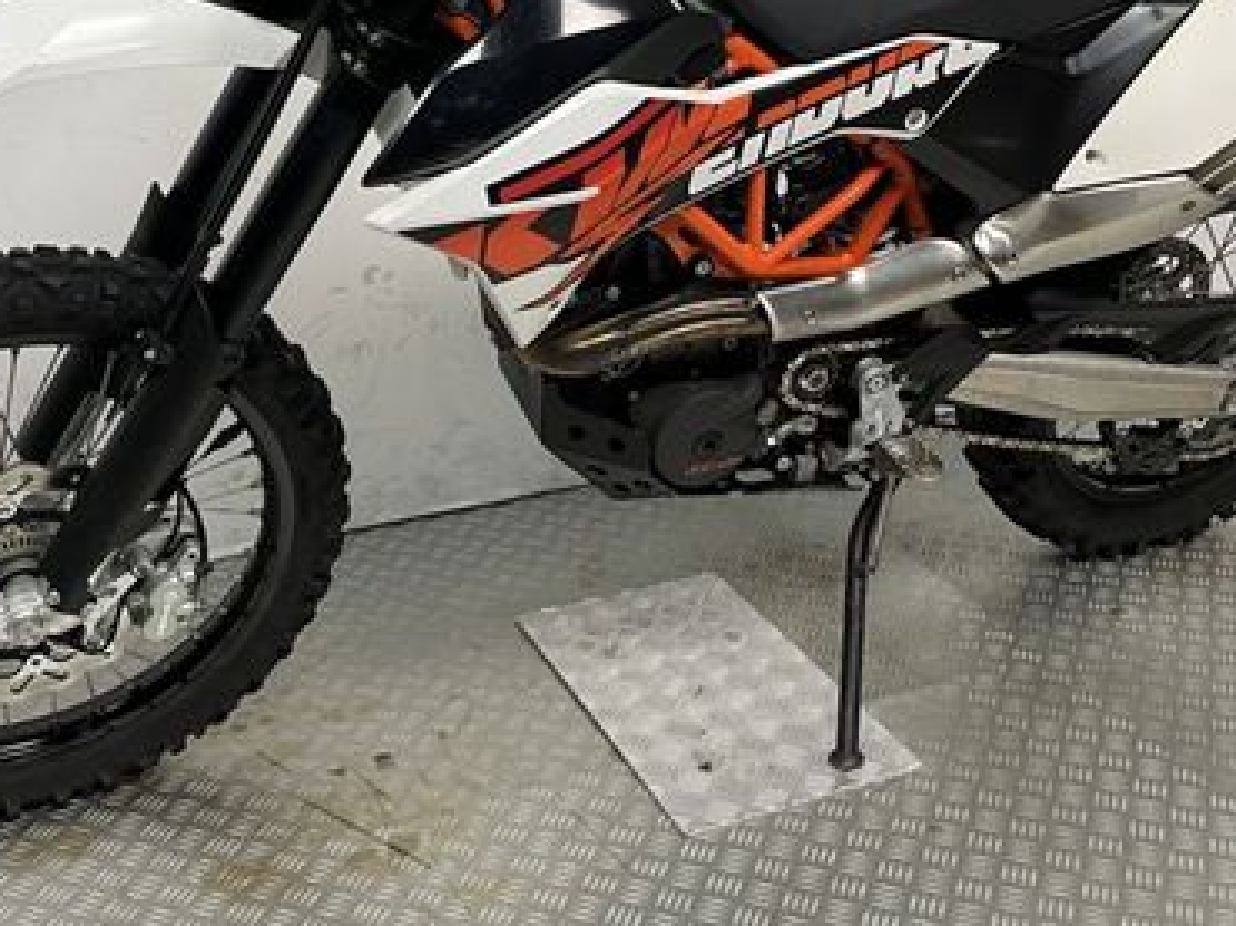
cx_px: 595
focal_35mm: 45
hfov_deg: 42.1
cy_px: 150
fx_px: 1606
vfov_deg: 31.1
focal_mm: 5.1
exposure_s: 1/50
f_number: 1.6
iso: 100
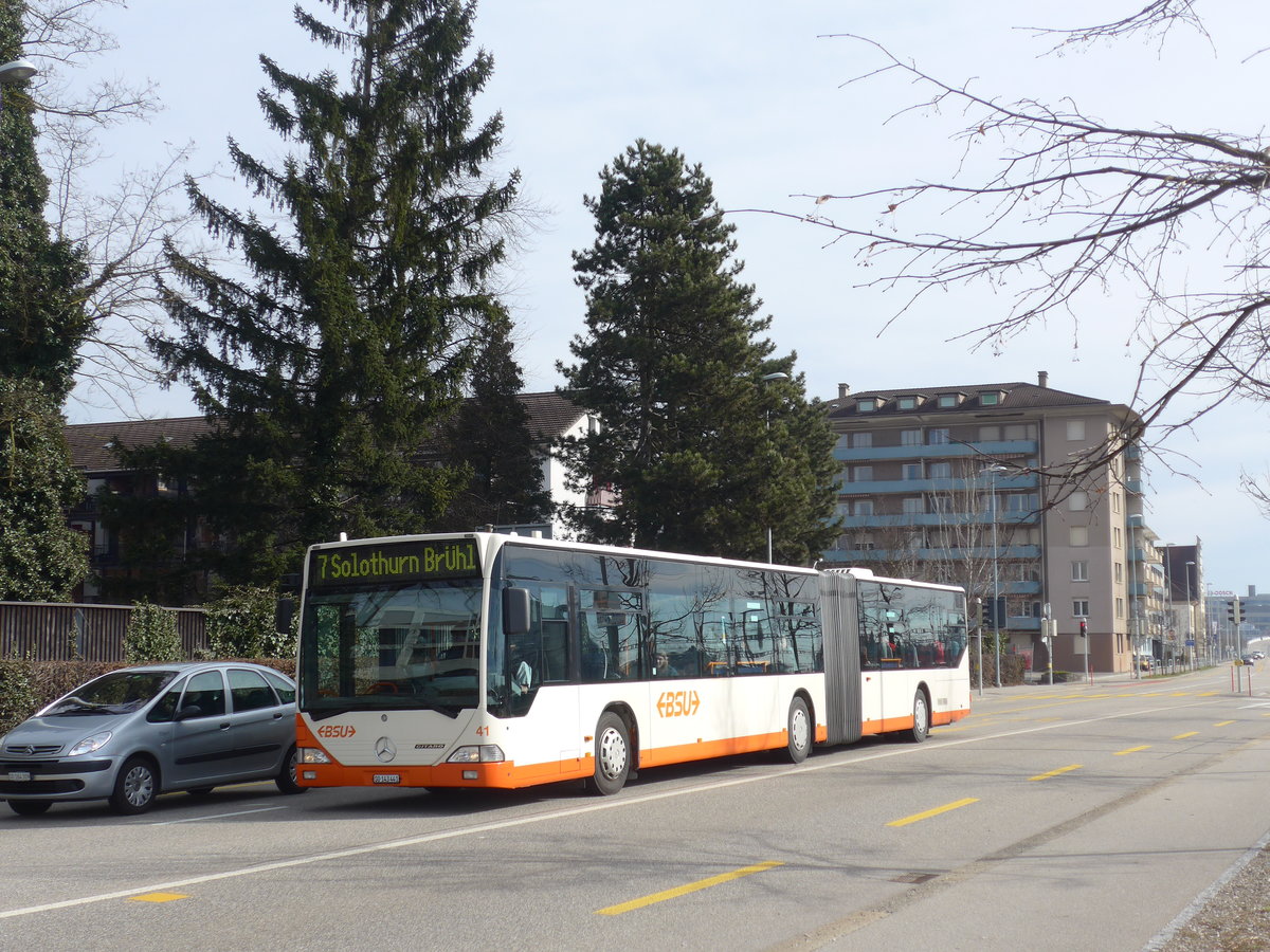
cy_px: 476
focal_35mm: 46
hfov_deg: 41.2
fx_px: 1688
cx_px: 635
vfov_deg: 31.5
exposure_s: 1/1300
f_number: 3
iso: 80
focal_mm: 9.5
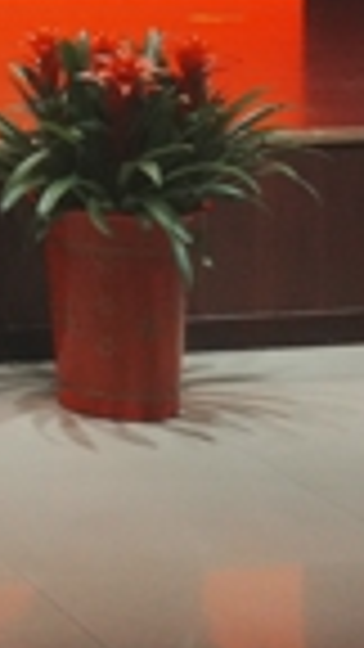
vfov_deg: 15.5
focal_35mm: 131
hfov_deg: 7.3
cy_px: -230
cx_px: -971
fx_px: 2248
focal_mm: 30
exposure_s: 1/320
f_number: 14
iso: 12800
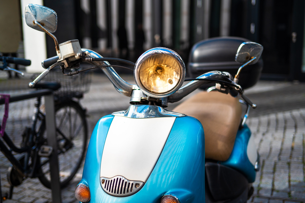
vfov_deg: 33.4
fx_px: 339
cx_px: 152
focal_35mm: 40
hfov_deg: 48.5
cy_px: 102
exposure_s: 1/2500
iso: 100
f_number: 2
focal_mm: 40
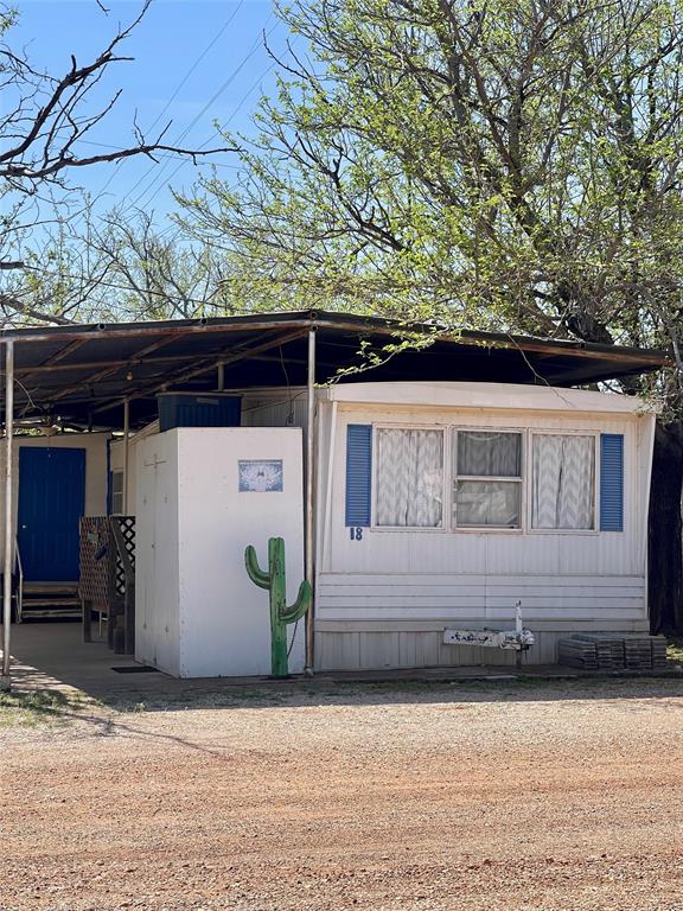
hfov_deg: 22.9
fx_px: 1684
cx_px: 342
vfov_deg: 30.3
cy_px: 456
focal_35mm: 64
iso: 20
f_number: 2.2
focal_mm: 7.5
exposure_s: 1/847
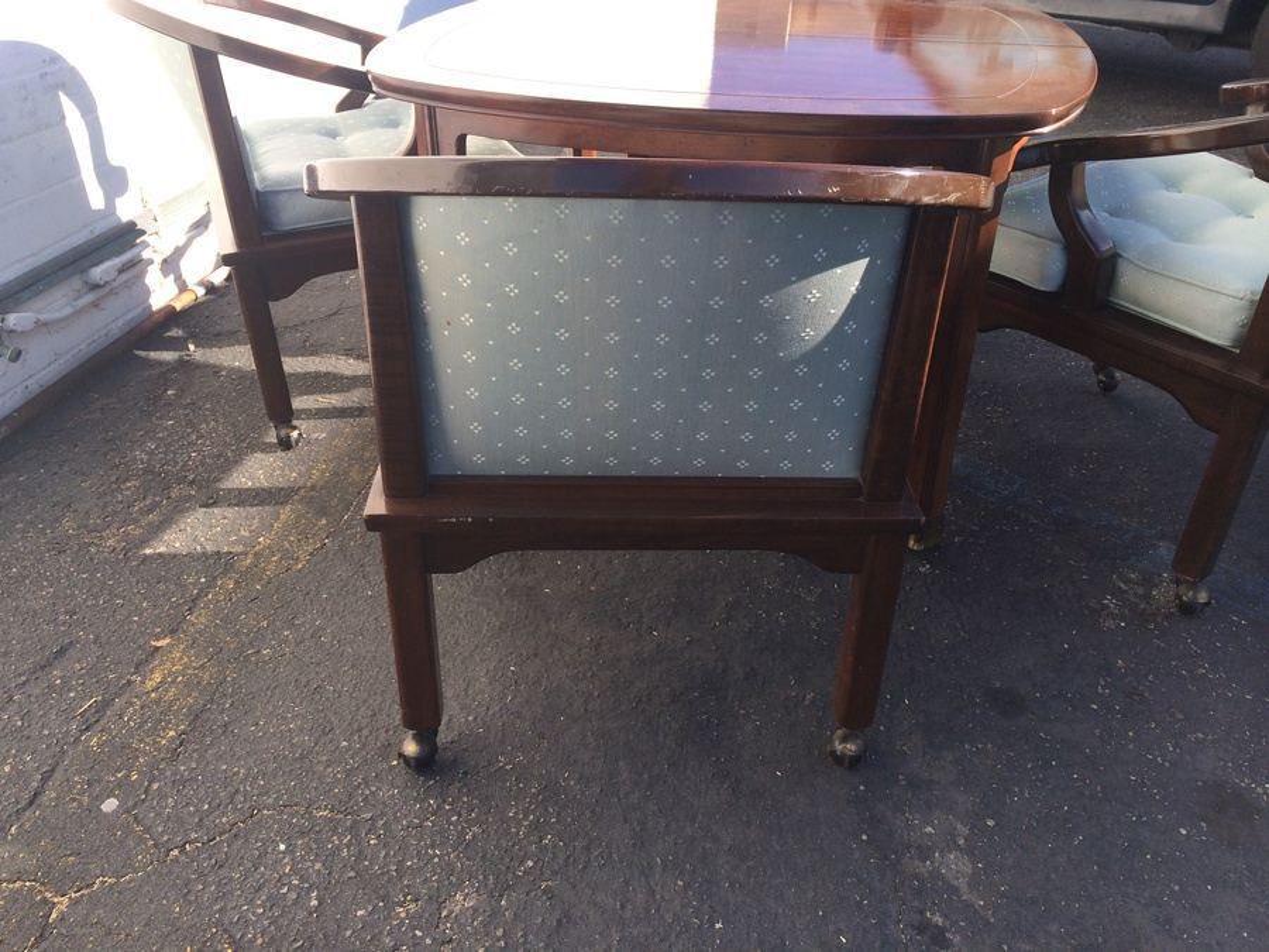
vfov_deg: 46.8
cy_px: 476
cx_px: 634
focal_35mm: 30
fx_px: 1100
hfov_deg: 60.0
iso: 32
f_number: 2.2
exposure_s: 1/672
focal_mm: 4.12
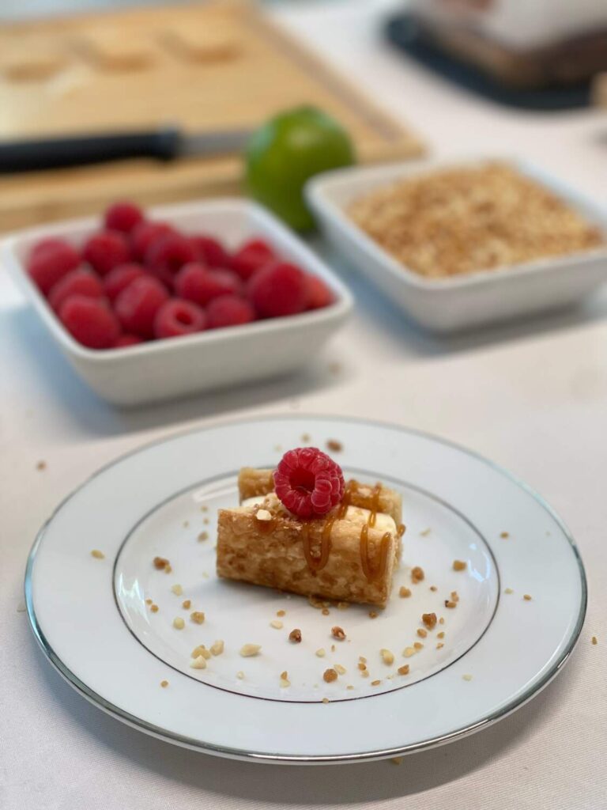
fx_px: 1496
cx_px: 304
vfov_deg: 30.3
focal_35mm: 64
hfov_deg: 22.9
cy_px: 405
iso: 100
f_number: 2.2
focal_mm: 7.5
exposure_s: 1/100
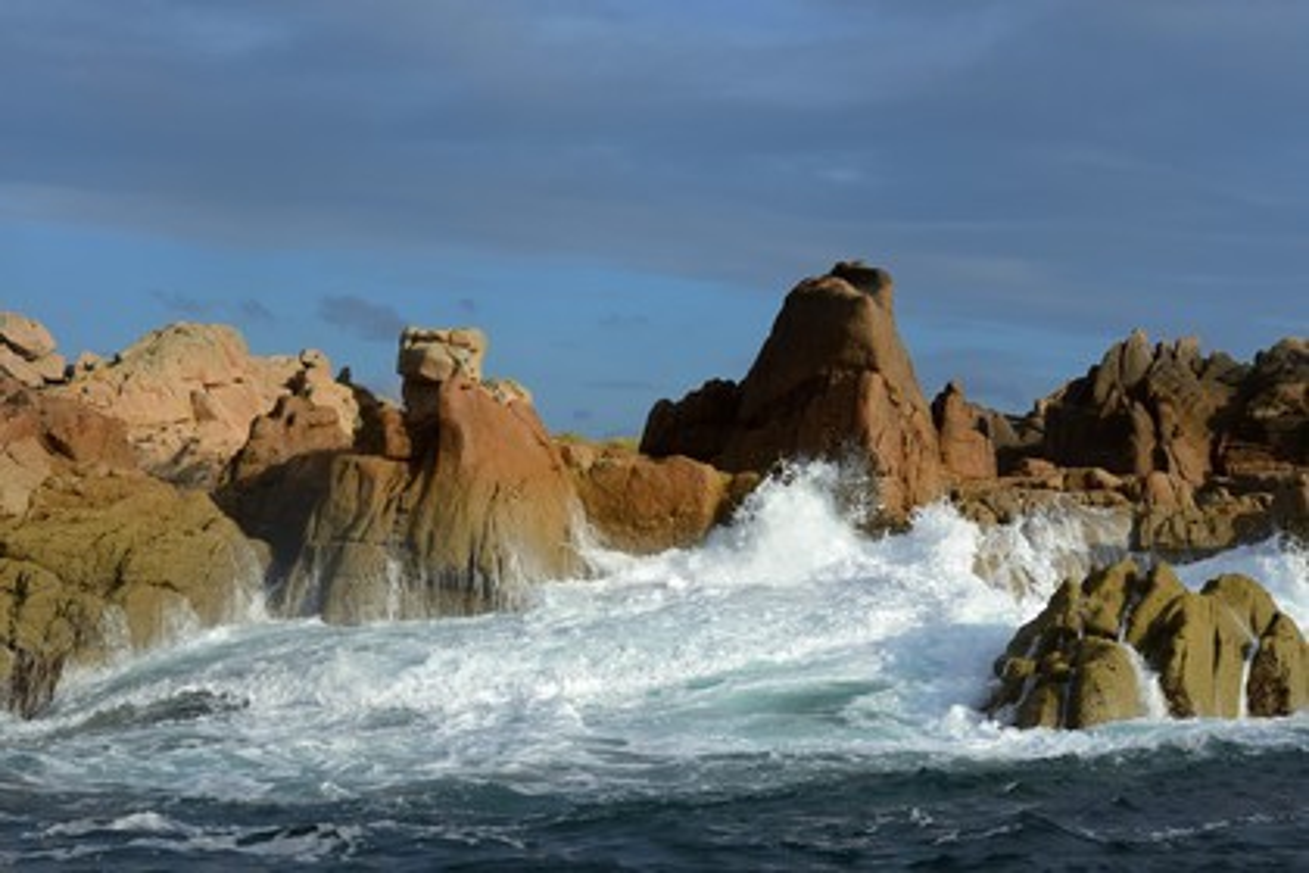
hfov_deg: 28.8
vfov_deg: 19.5
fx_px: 2545
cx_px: 654
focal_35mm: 70
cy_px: 436
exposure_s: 1/1000
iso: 400
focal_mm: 70
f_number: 16
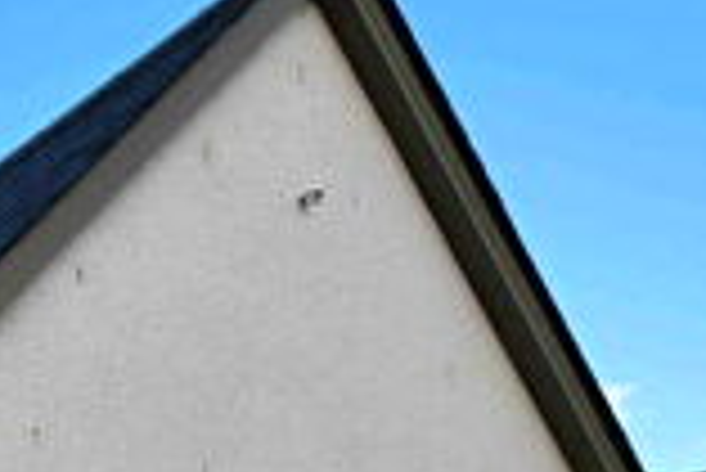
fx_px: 1315
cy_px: 888
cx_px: -387
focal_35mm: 67
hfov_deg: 23.3
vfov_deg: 16.5
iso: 250
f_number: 10
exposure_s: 1/250
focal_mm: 10
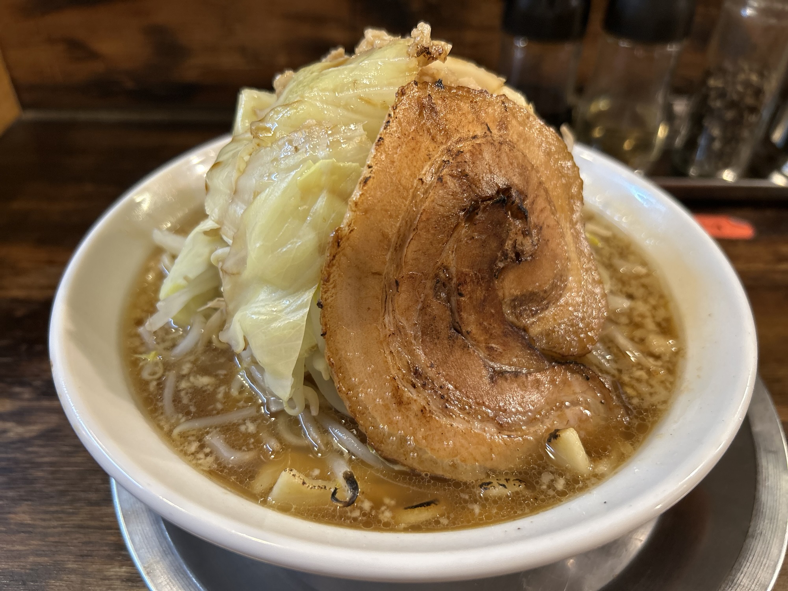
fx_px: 592
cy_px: 296
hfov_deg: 67.3
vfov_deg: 53.1
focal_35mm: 26
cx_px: 394
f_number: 1.5
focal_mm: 5.7
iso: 200
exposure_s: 1/50
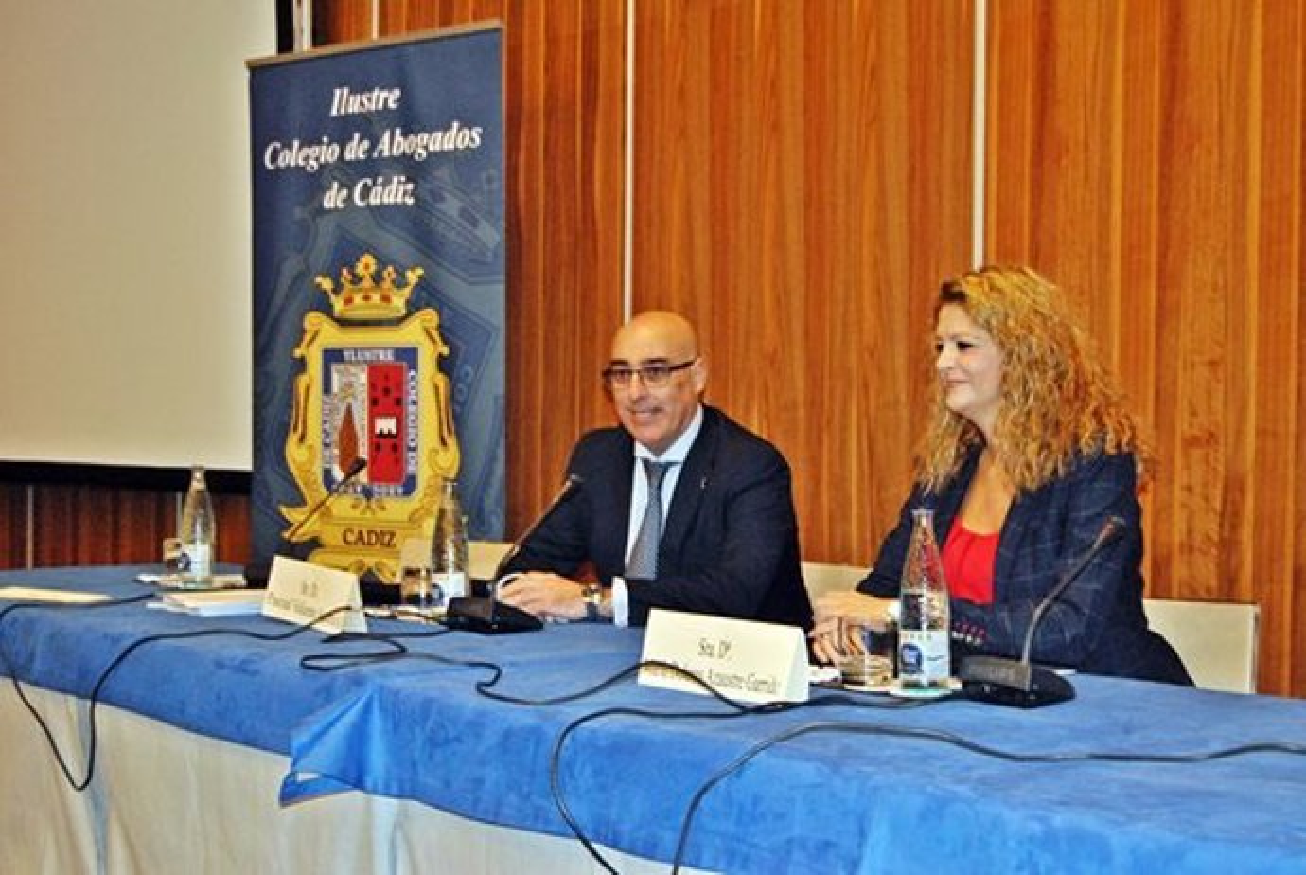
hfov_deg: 35.0
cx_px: 653
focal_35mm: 57
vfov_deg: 23.8
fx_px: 2070
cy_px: 438
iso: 800
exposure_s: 1/60
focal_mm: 38
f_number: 4.8
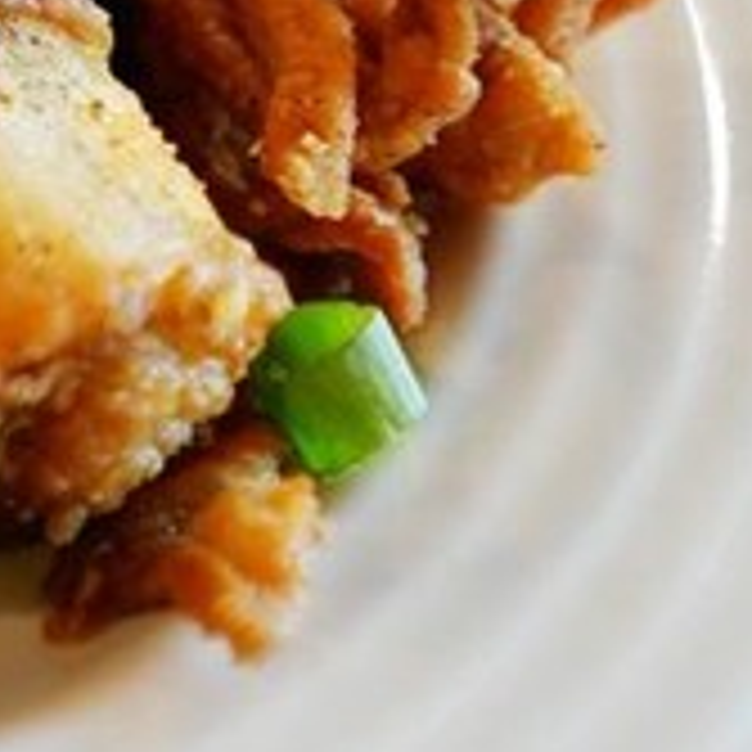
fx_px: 2974
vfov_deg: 13.5
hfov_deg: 12.7
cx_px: -738
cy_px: -396
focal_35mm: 121
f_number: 2.8
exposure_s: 1/30
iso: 320
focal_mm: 28
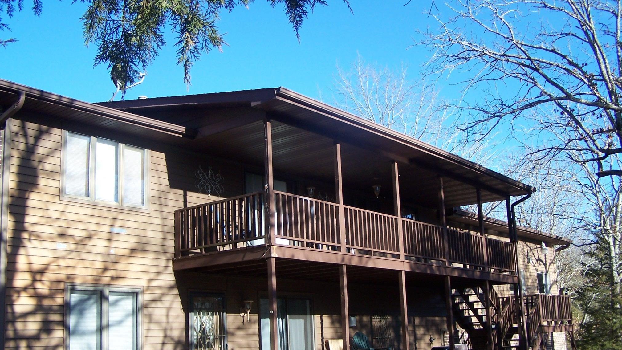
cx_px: 310
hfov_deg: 48.4
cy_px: 185
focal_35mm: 42
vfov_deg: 28.3
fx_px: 693
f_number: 2.8
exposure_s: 1/500
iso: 80
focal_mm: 6.3
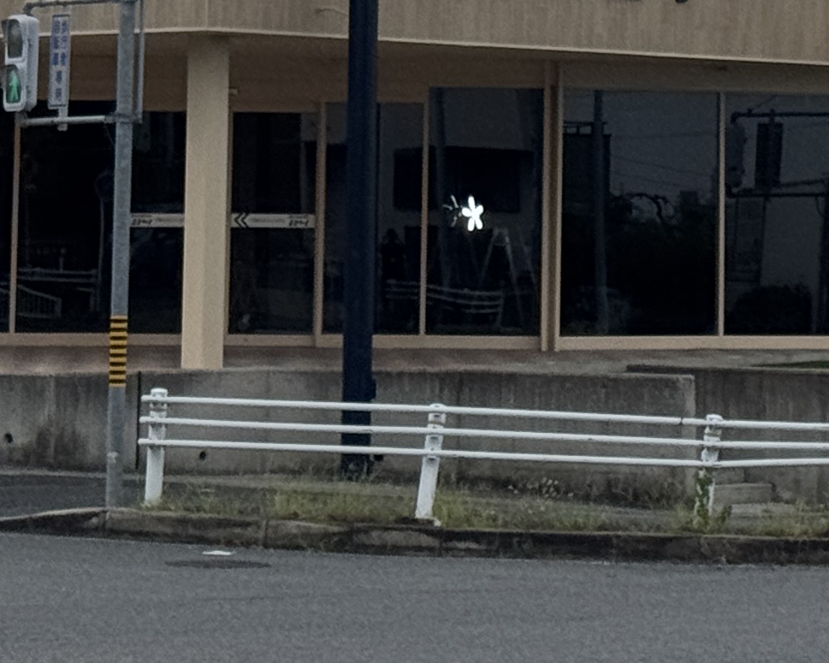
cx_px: 625
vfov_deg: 7.7
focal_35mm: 195
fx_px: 4784
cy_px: -400
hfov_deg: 9.9
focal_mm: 6.76
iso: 64
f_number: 1.78
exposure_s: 1/12500
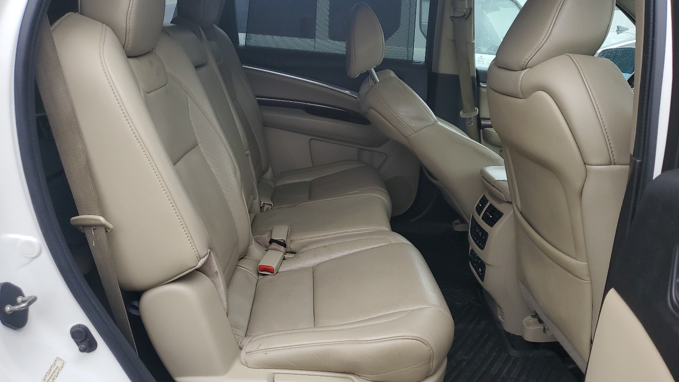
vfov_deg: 40.0
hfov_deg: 66.1
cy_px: 229
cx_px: 343
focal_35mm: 29
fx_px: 522
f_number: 1.5
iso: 50
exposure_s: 1/286
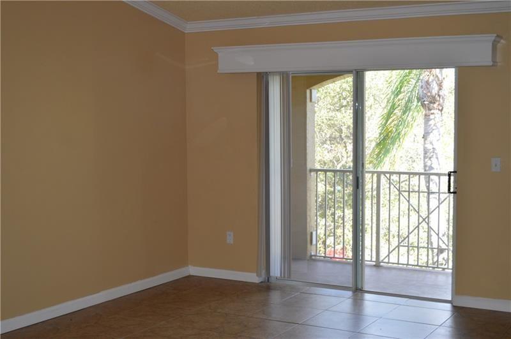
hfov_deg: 37.9
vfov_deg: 25.7
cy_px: 170
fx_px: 744
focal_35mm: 52
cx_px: 256
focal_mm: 35
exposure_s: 1/80
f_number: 5
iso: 400
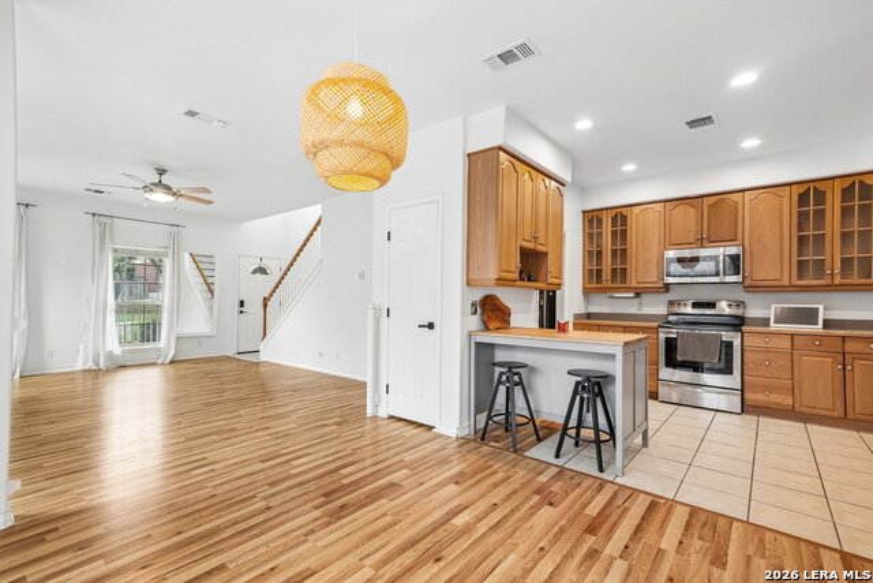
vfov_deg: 77.4
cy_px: 292
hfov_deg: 100.4
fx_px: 364
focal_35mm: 15
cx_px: 436
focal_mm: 15
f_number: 8
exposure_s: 1/40
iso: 800
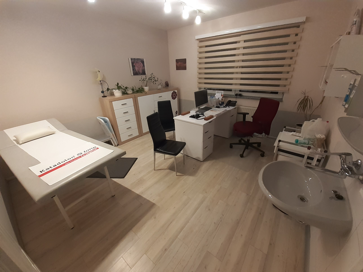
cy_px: 136
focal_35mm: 13
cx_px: 182
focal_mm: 1.13
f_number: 2.2
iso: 200
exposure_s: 1/25
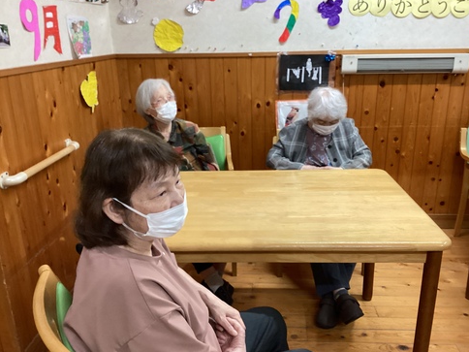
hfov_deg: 56.8
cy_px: 177
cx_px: 240
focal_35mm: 32
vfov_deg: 44.2
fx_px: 434
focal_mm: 3.3
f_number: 2.4
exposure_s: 1/60
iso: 250
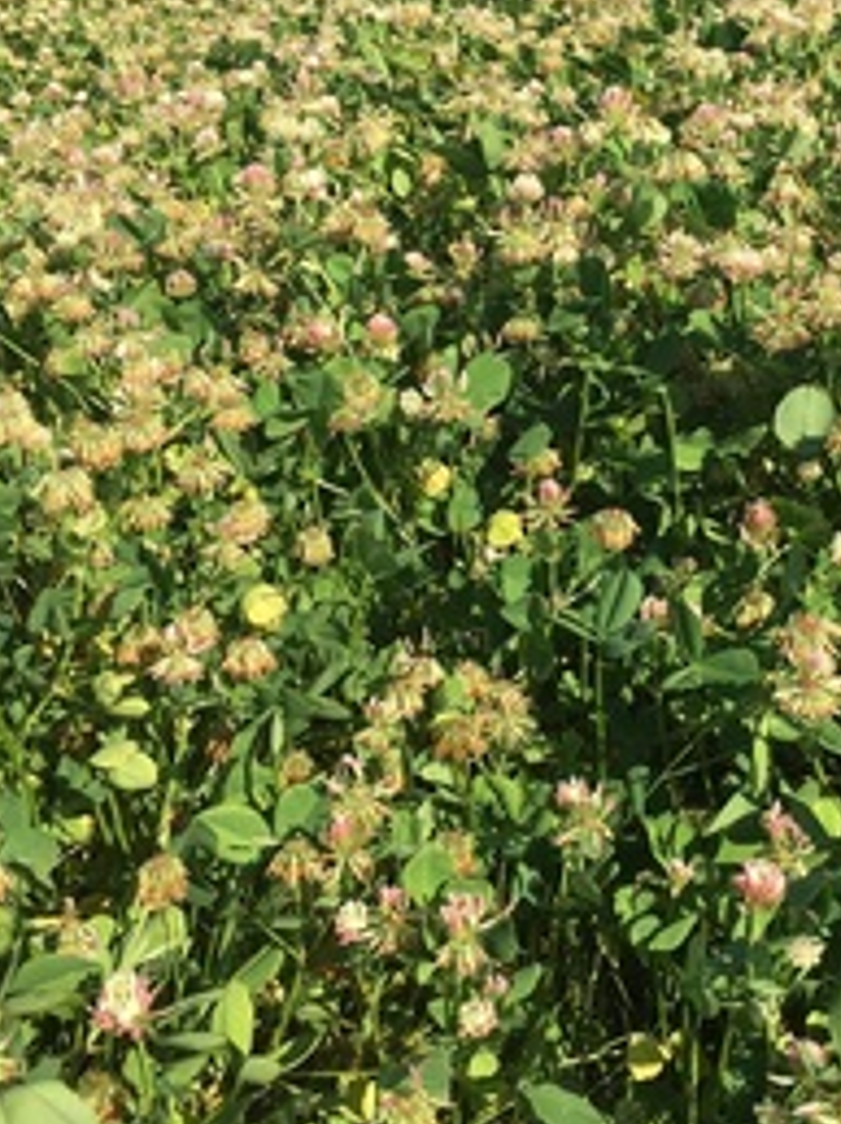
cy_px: 444
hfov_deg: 31.7
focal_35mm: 45
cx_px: 597
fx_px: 1460
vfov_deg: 41.9
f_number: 2.2
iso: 32
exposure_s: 1/1464
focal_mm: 4.15
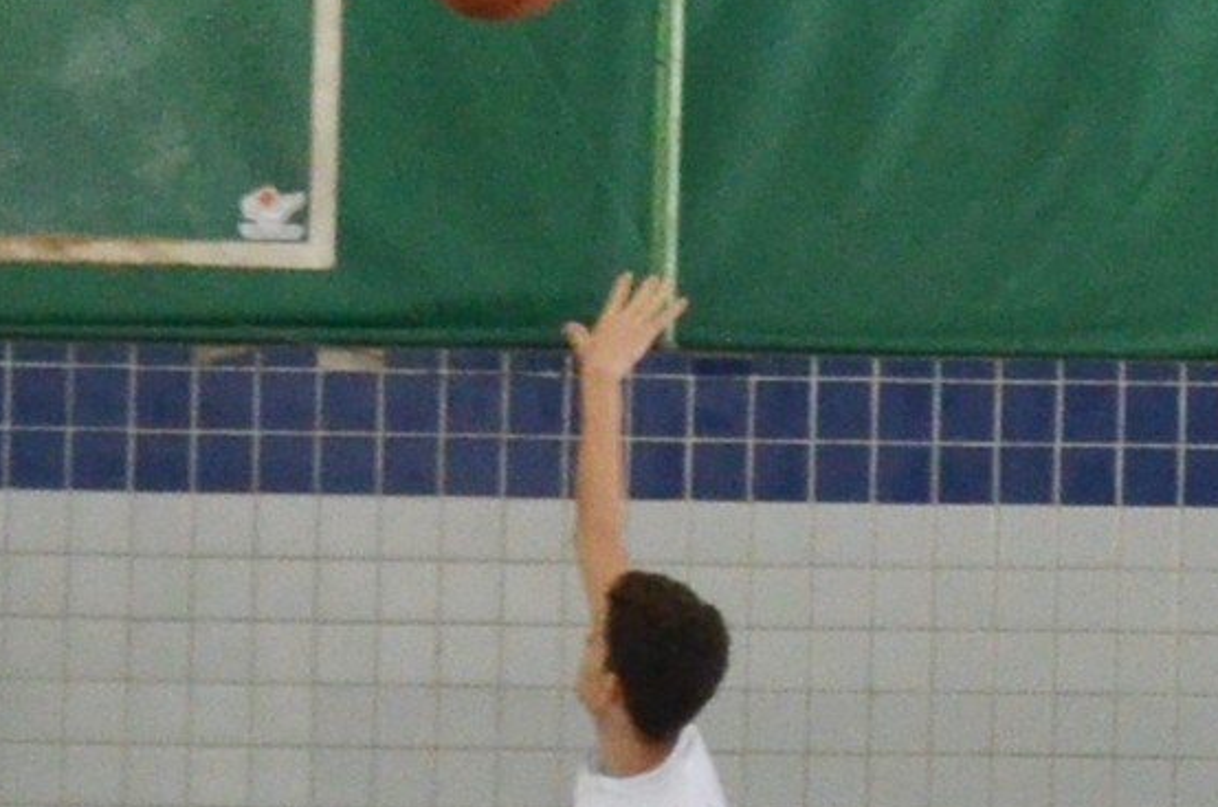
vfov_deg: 2.6
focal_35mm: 520
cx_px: 171
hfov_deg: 4.0
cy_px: 554
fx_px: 17558
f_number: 5
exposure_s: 1/160
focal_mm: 52
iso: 1600
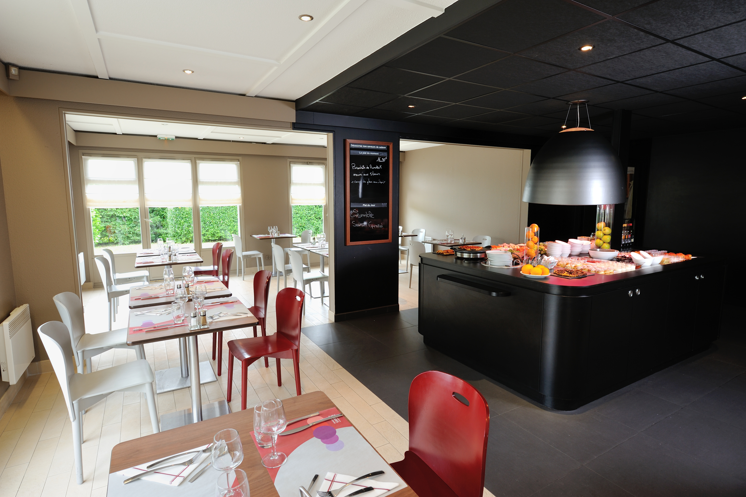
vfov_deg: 64.5
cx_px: 373
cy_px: 248
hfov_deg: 86.9
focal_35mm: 19
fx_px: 393
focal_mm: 19
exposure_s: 1/3
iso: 200
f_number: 11
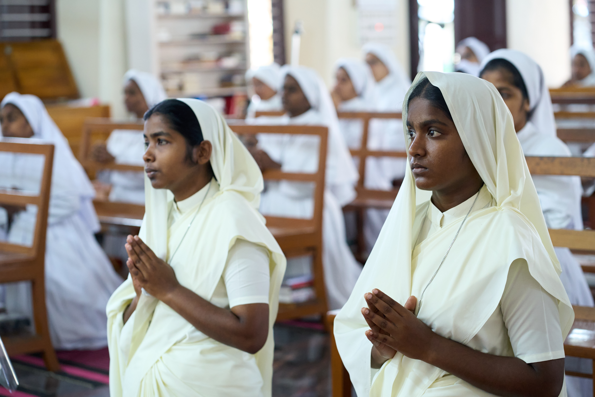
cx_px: 298
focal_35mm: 85
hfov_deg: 23.9
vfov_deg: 16.1
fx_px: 1405
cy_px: 198
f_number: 3.5
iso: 3200
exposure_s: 1/60
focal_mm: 85
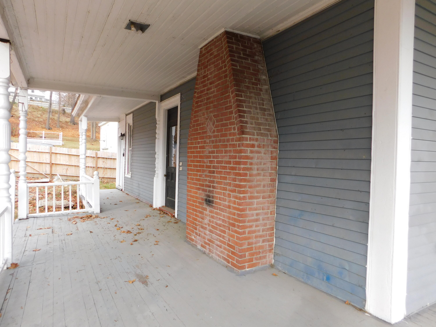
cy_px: 164
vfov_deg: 58.9
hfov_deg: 73.9
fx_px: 290
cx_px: 218
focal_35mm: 23
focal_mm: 4
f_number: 3
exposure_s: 1/125
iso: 125
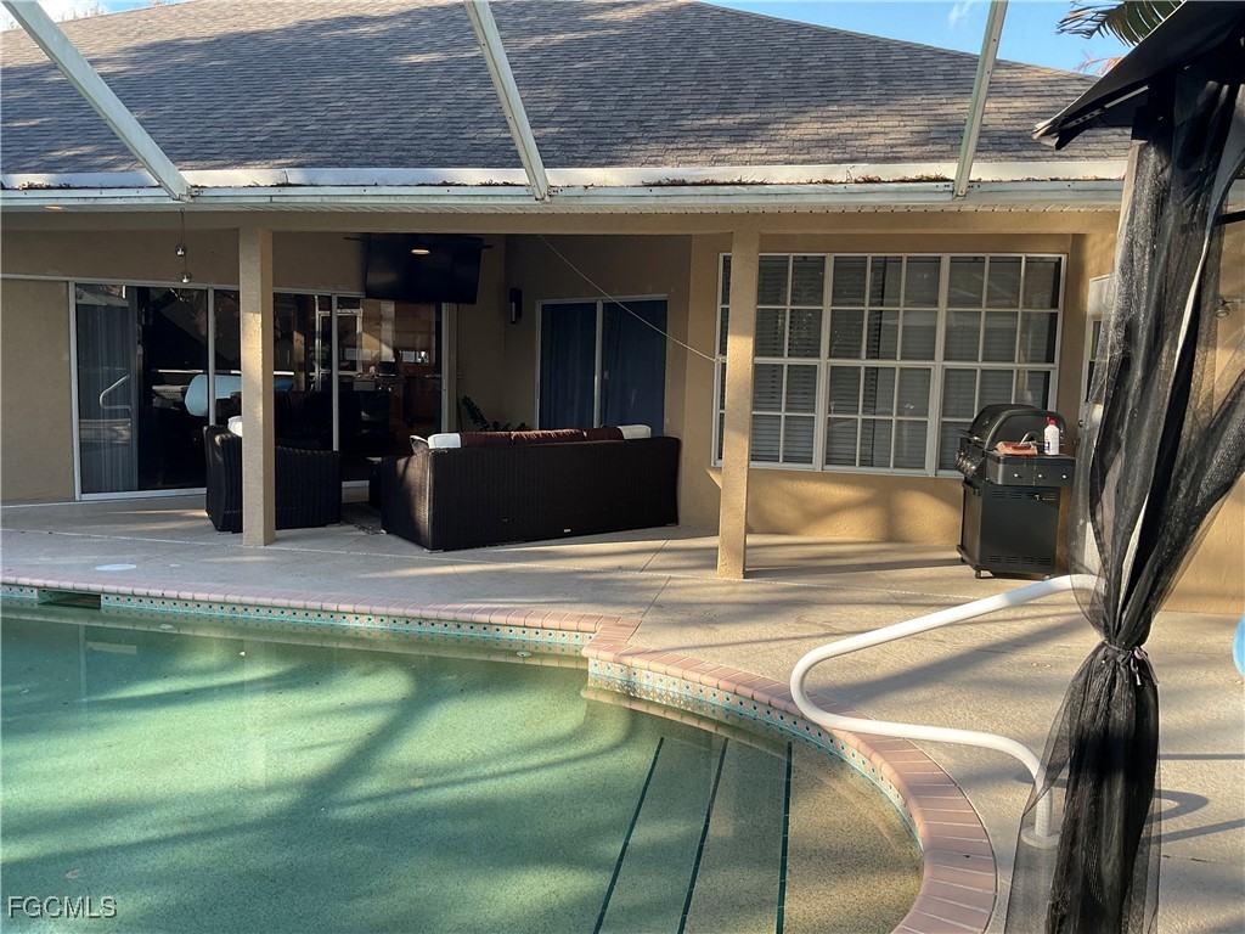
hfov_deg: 61.7
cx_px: 622
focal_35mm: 29
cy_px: 467
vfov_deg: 48.2
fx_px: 1043
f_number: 1.8
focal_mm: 3
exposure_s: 1/130
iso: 16
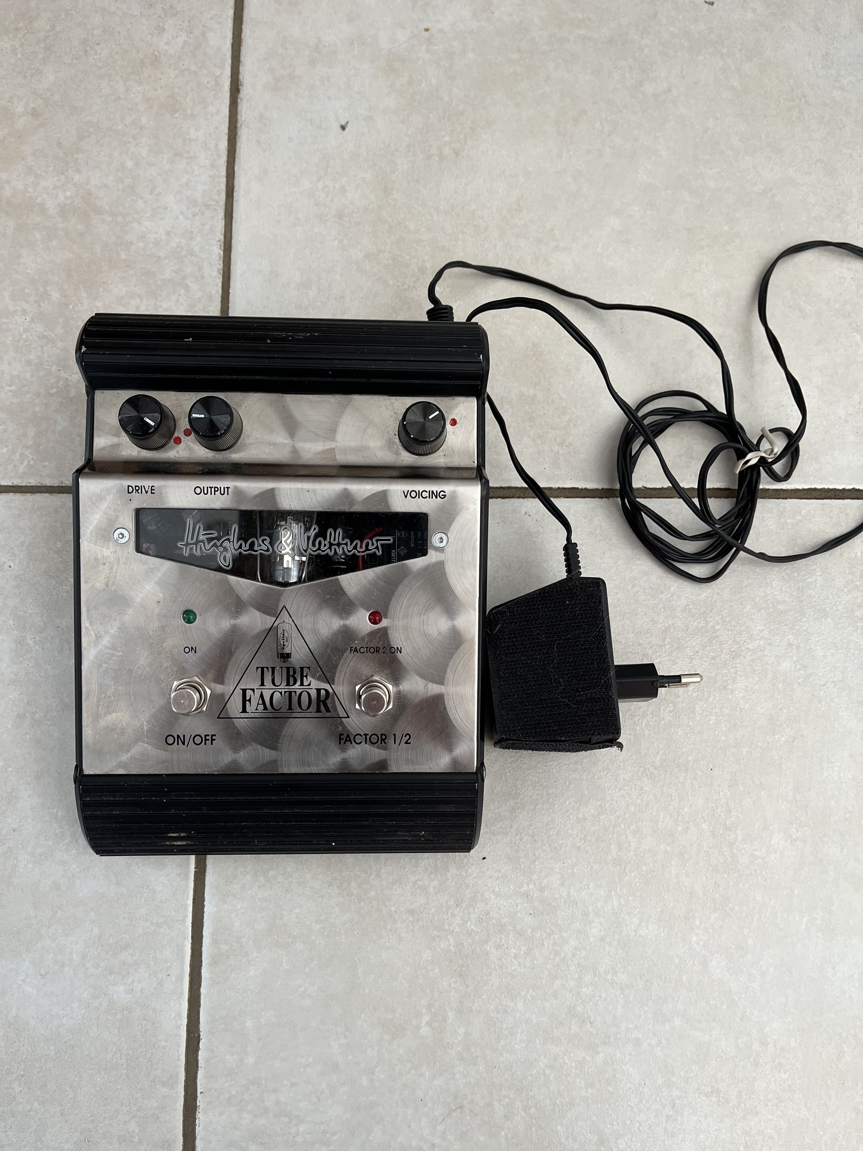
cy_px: 576
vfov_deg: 67.3
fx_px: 864
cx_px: 432
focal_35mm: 26
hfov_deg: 53.1
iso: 125
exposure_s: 1/117
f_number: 1.6
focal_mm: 5.1
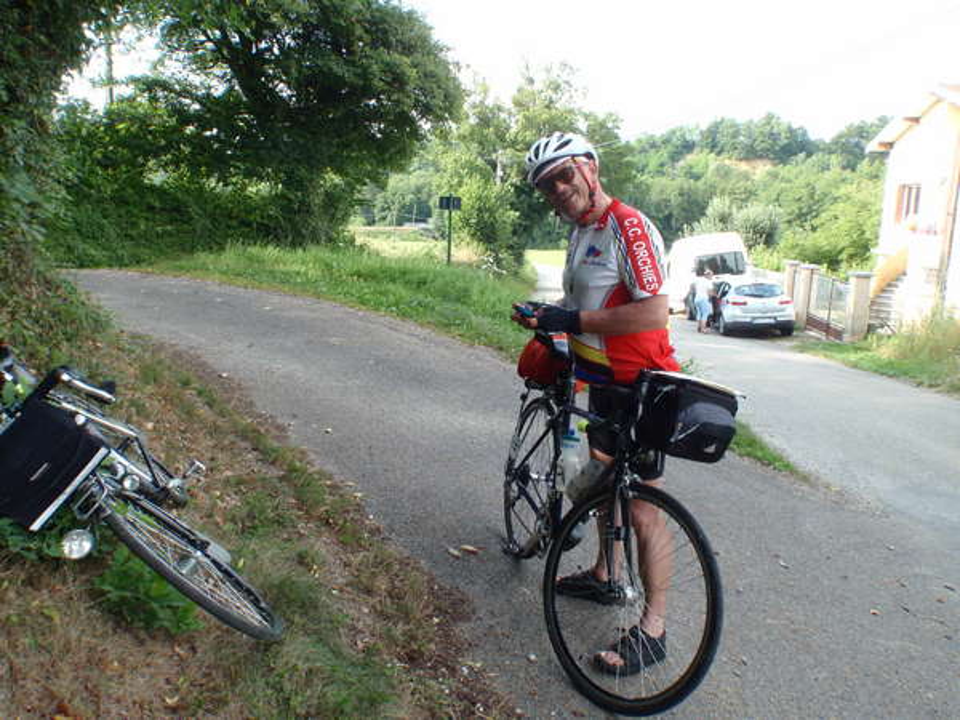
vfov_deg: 49.7
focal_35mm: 28
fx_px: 777
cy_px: 360
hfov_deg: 63.4
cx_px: 480
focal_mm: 5
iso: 64
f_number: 4
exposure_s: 1/80
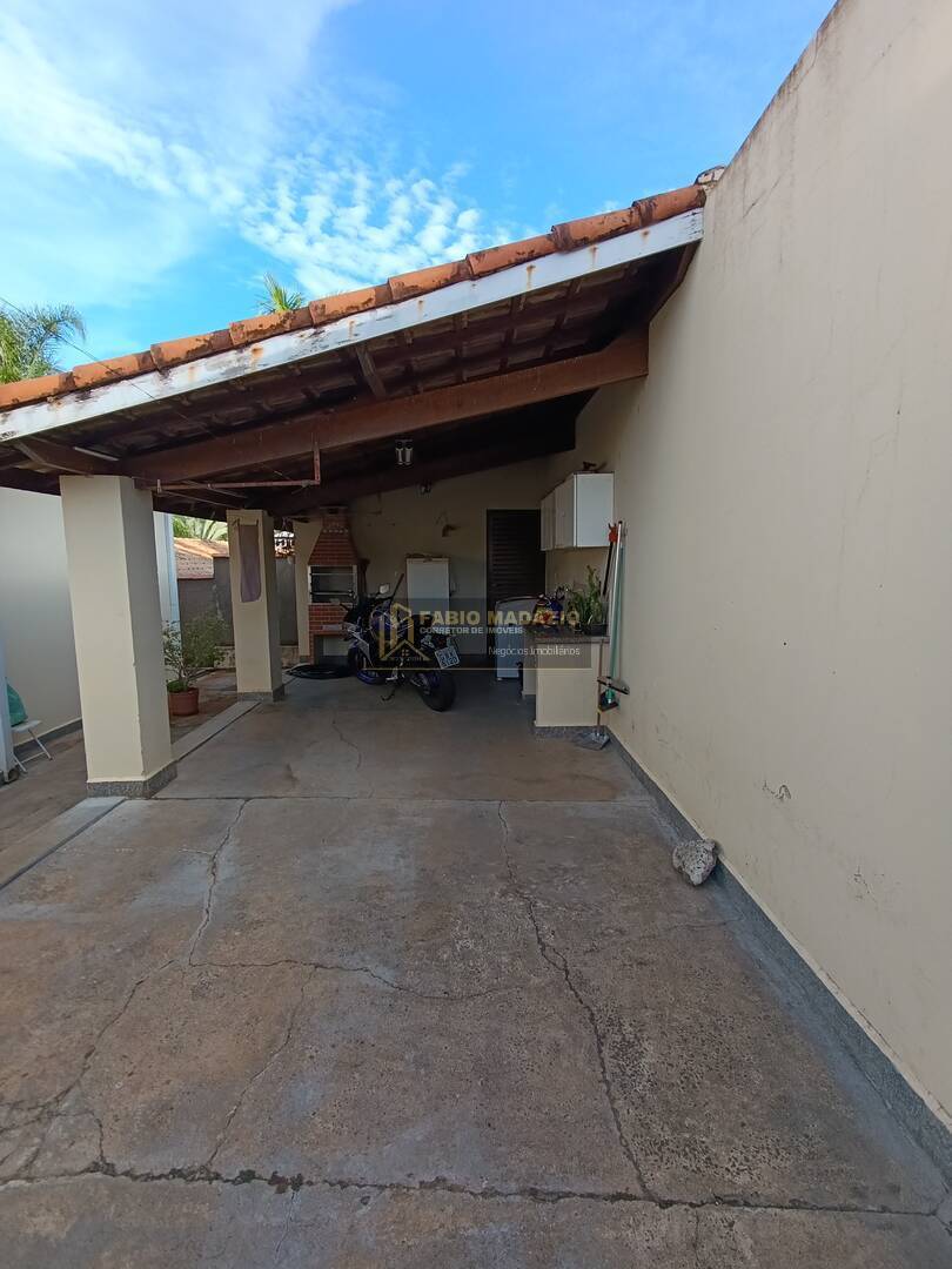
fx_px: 587
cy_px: 634
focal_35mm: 16
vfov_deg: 94.5
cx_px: 476
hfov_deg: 78.1
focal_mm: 1.65
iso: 50
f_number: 2.2
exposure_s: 1/253
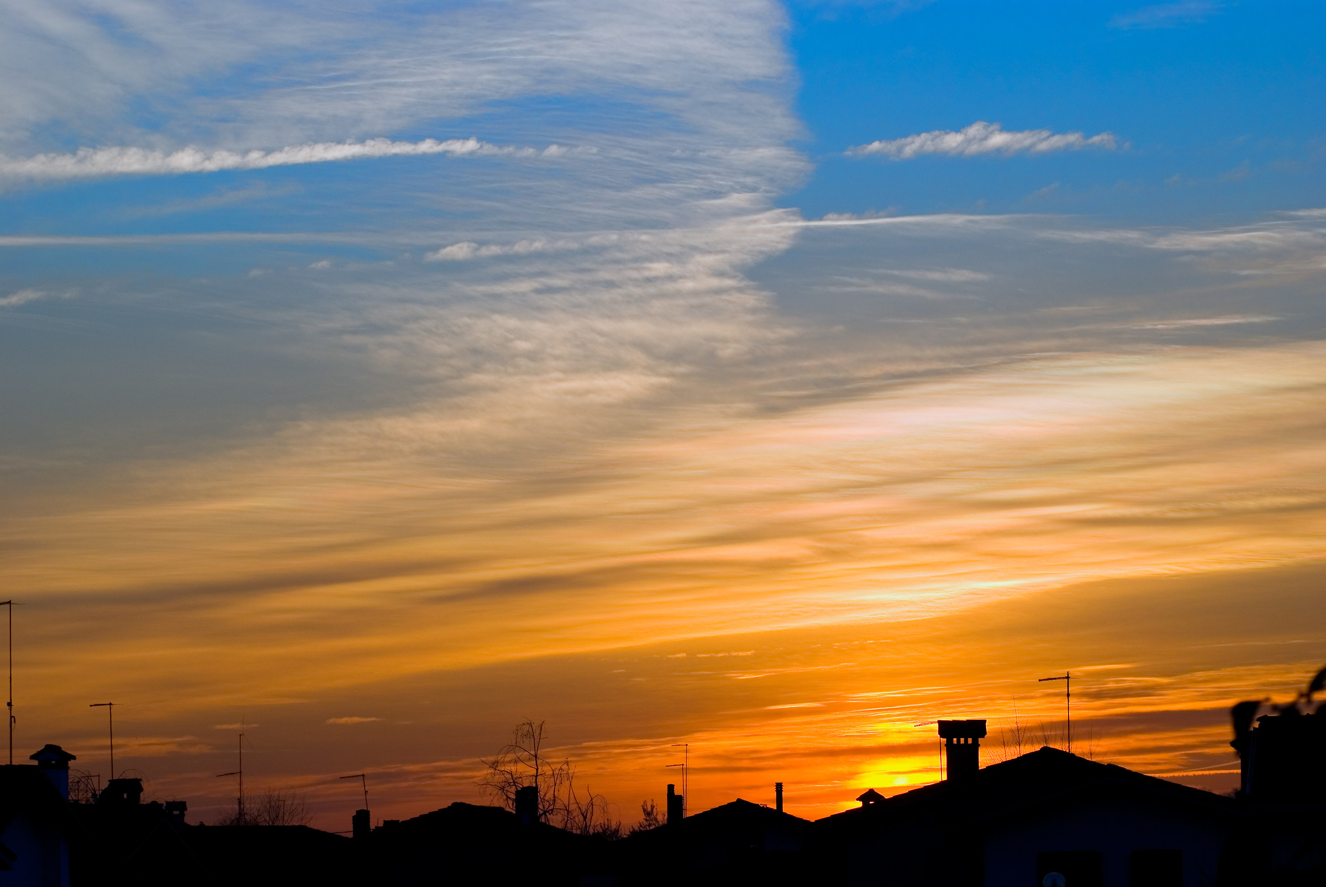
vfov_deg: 11.5
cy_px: 444
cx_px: 663
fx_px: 4425
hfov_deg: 17.0
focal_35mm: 120
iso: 100
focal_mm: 80
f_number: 5
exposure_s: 1/500
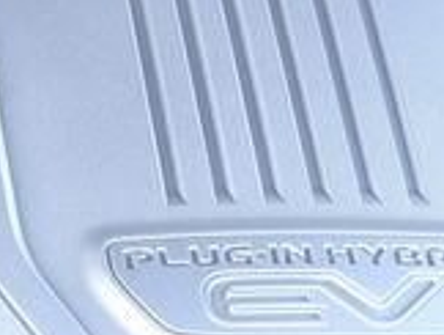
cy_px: 497
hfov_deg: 10.7
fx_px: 2107
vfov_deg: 8.9
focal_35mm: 164
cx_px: -513
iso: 100
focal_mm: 5.4
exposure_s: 1/100
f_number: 1.8
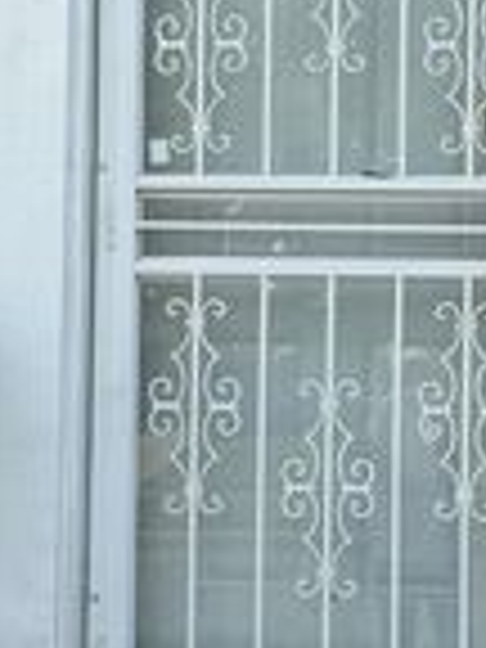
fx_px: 2078
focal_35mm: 111
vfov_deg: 17.7
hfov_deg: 13.3
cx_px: 252
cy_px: 317
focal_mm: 6.76
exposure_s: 1/2232
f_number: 1.78
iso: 80
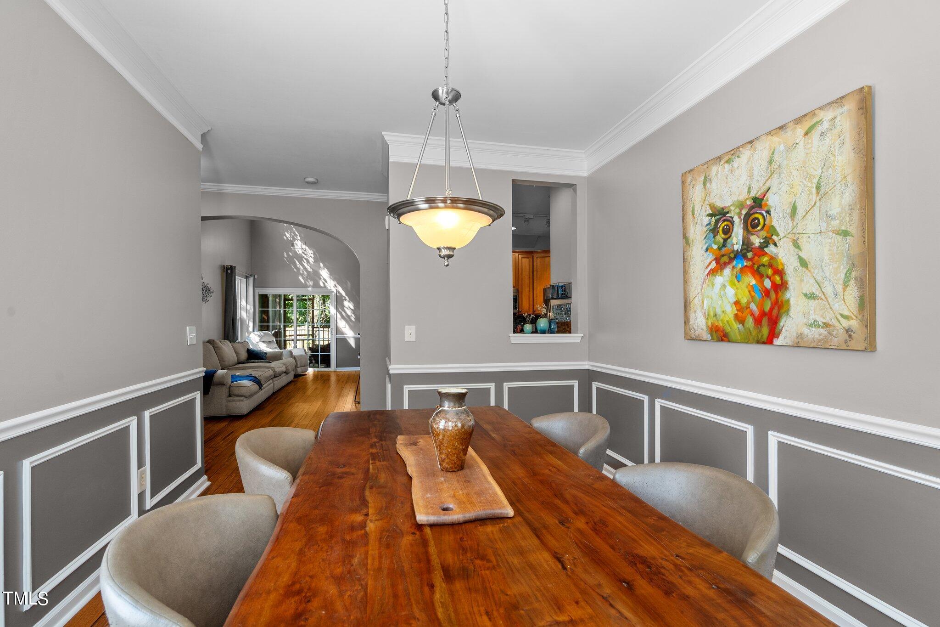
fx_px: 418
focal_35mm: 16
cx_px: 470
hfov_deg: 96.7
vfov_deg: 73.7
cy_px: 314
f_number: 8
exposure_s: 1/4
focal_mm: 16
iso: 400
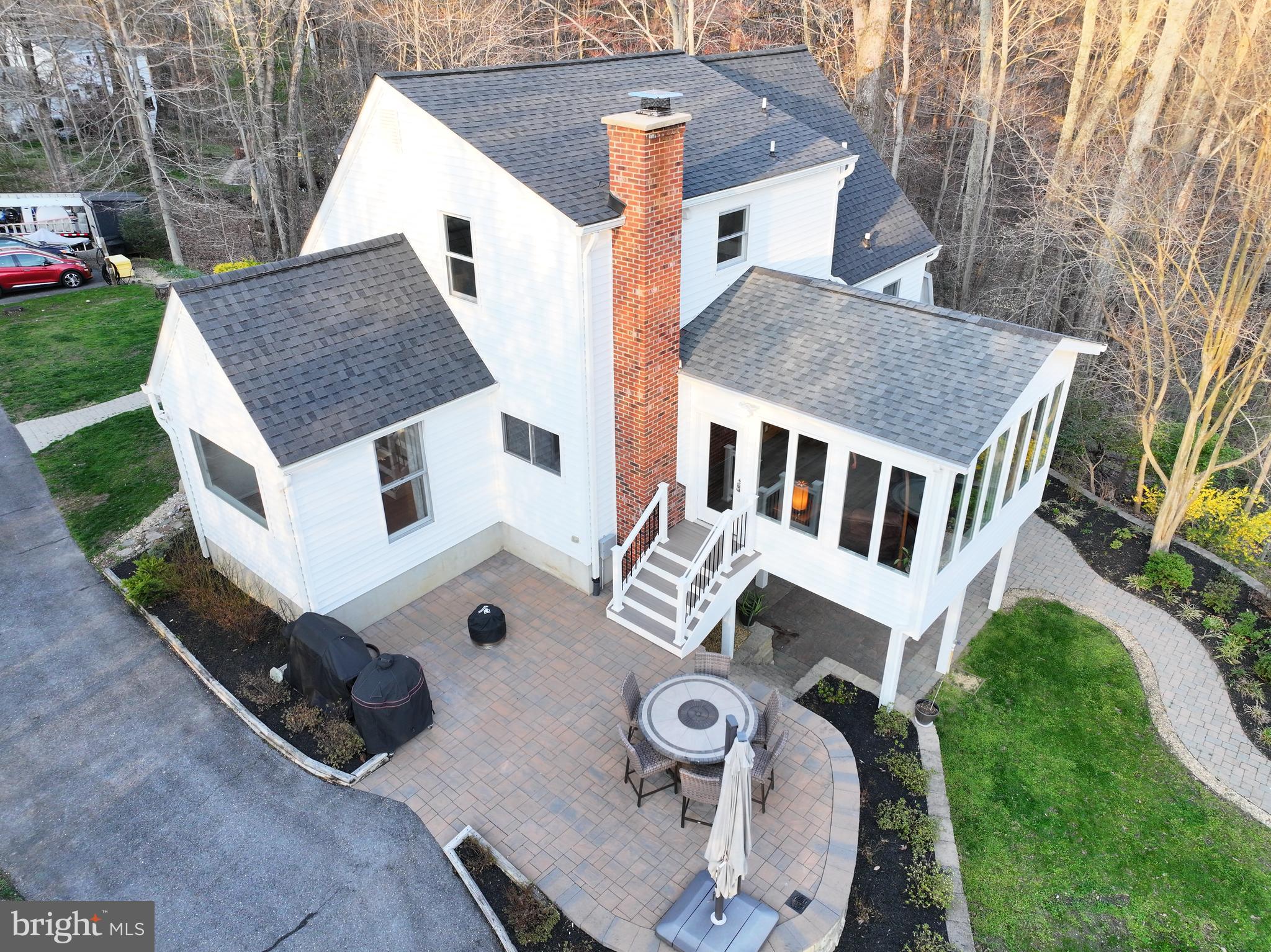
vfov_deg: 56.8
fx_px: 881
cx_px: 636
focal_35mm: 24
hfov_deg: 71.6
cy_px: 476
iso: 330
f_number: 2.8
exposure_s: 1/240
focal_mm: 12.29
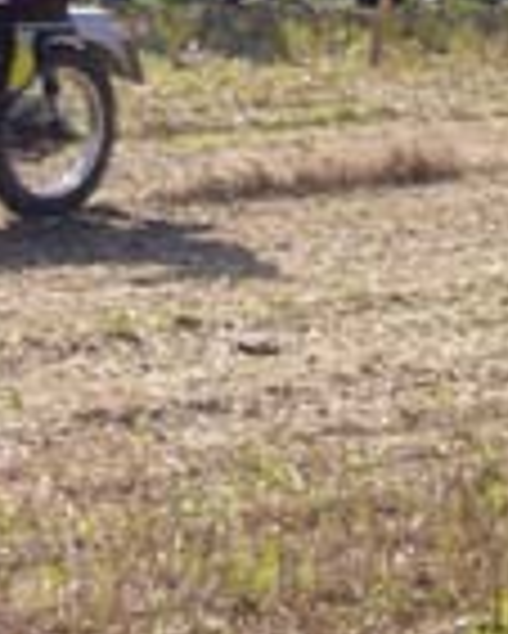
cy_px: 40
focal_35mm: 174
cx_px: 202
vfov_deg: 11.0
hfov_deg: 8.9
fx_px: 3267
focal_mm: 10.4
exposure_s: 1/200
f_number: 7.5
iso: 100
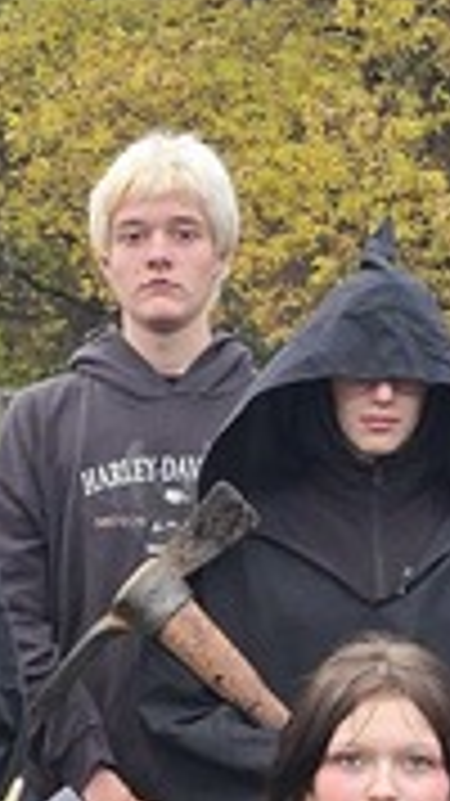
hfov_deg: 8.4
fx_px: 3058
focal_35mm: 144
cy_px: 954
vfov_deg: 14.5
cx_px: 27
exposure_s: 1/180
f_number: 1.7
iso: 160
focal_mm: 6.3
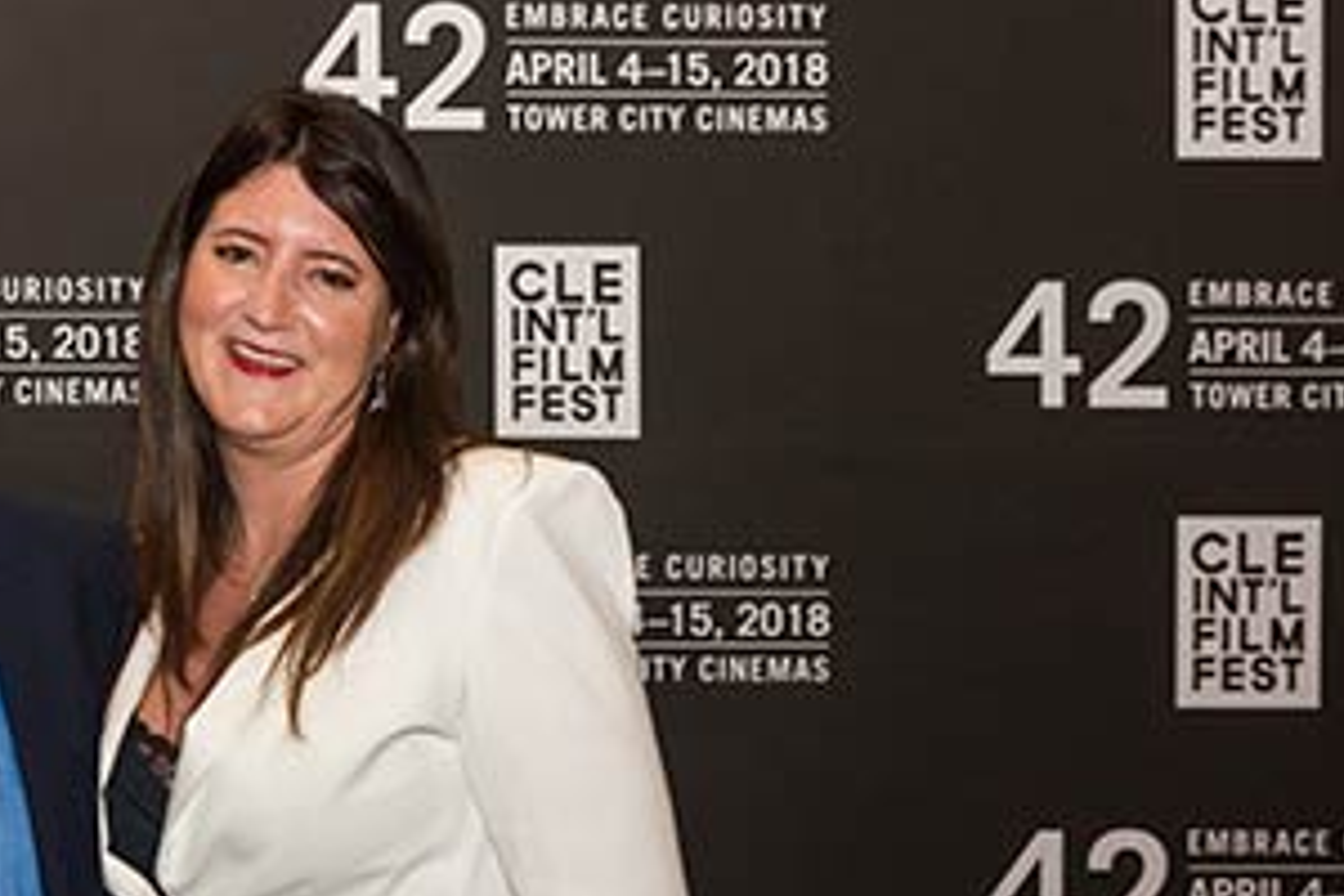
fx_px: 3360
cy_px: 815
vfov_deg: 15.0
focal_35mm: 90
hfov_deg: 21.5
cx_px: -116
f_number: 7.1
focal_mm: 36
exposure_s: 1/200
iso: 400
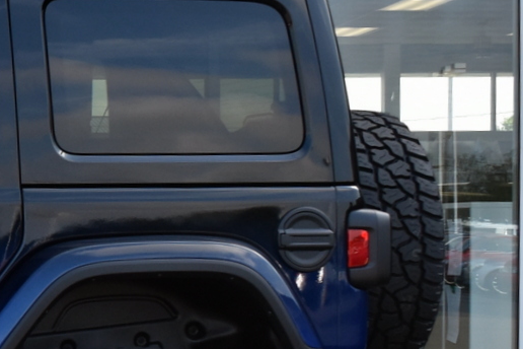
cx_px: -396
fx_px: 1947
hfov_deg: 13.8
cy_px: 291
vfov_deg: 10.2
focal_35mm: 134
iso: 400
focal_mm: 24
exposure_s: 1/200
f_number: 7.1
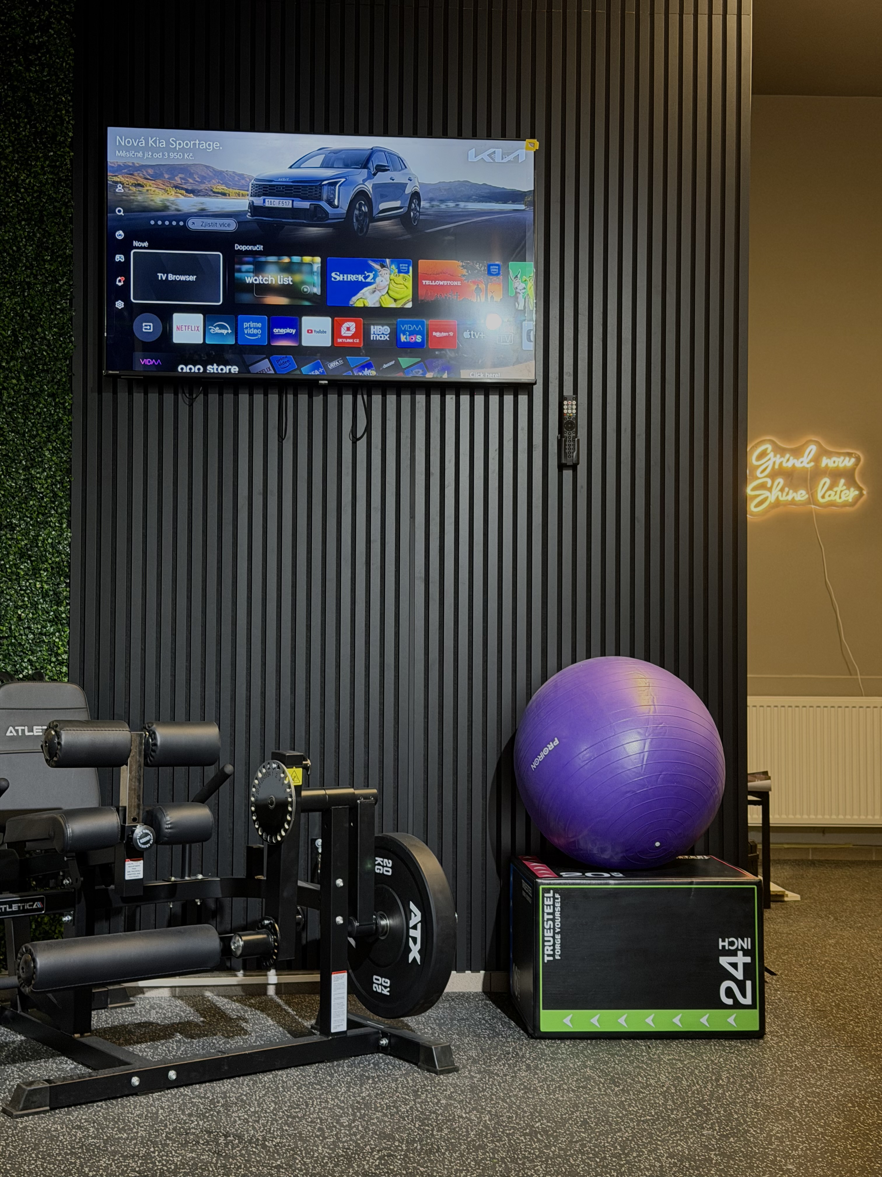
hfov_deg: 30.3
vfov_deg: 39.7
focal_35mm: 48
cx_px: 441
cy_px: 588
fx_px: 1631
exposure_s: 1/33
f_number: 1.78
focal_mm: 6.76
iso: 200
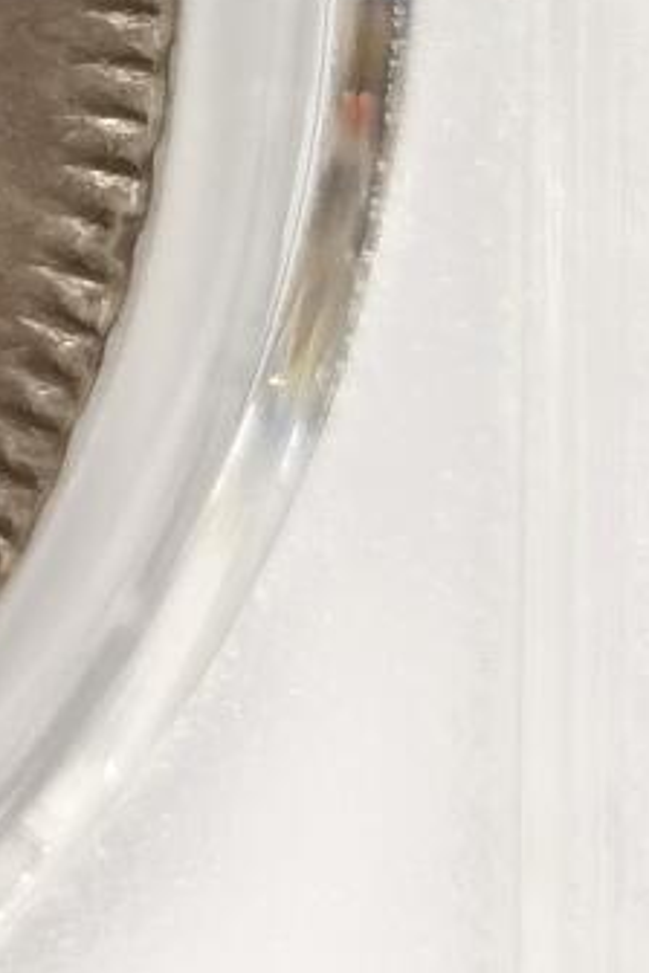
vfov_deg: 6.7
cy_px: -820
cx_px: -1092
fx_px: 8139
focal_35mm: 301
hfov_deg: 4.4
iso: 200
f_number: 16
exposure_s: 1/100
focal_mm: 5.56
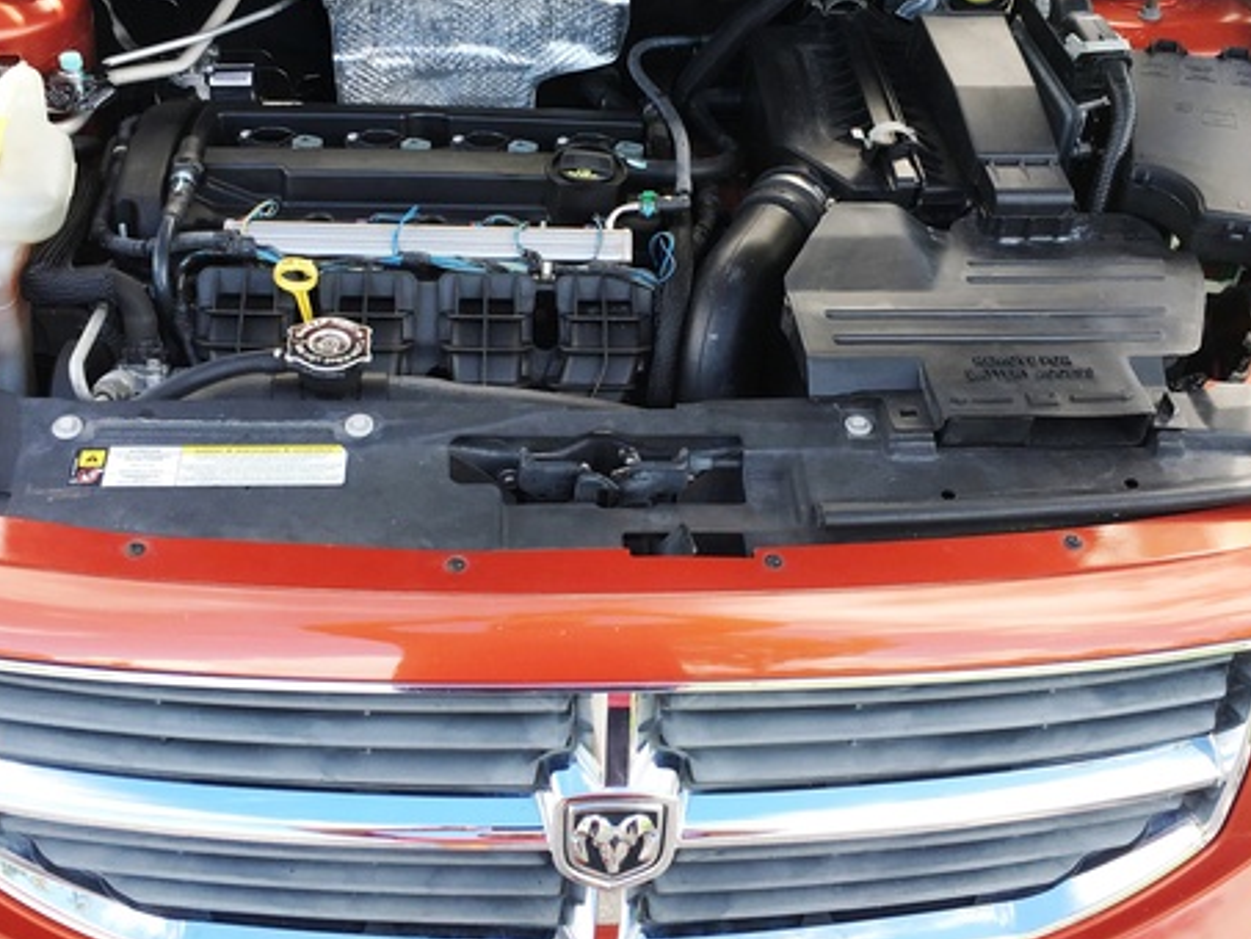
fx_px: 1482
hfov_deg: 45.7
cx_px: 585
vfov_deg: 35.1
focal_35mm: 41
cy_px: 417
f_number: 2.2
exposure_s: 1/120
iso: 25
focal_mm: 4.15
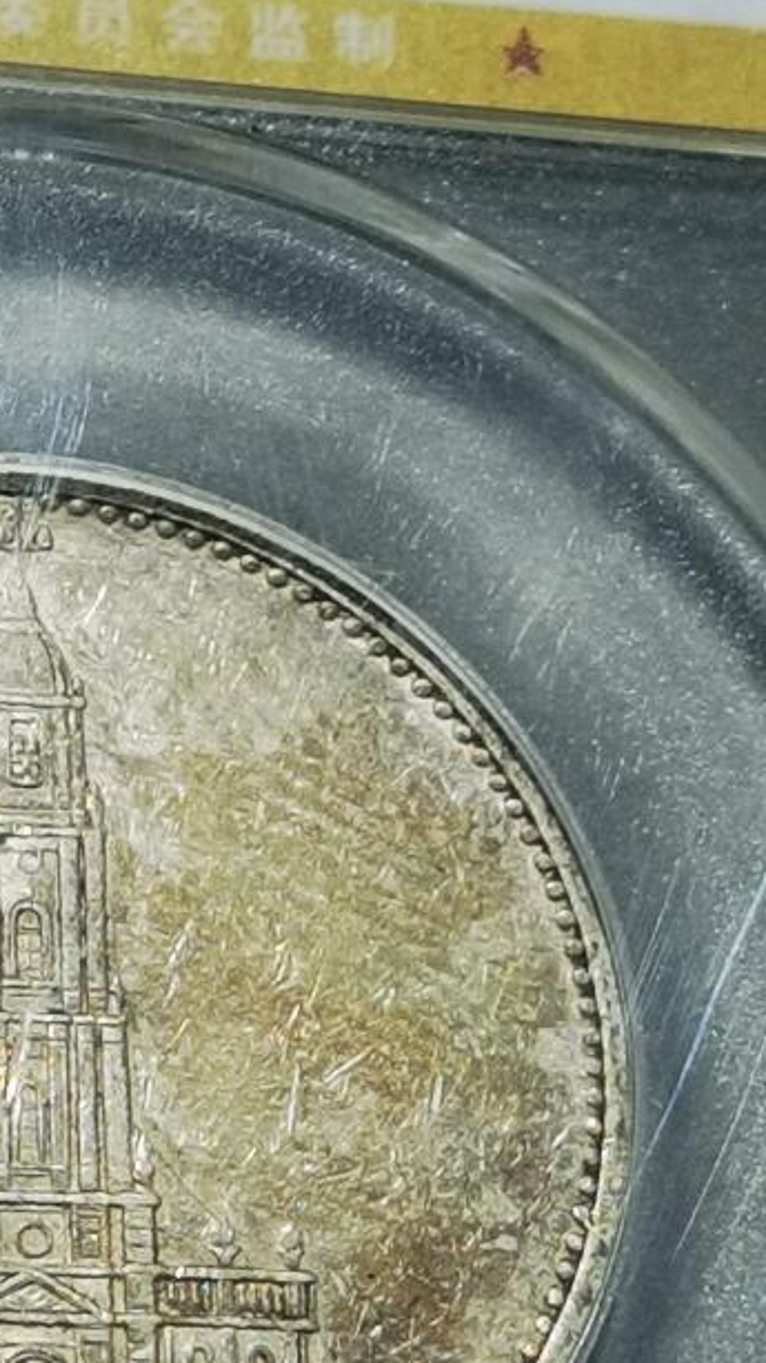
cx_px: -9
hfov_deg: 5.7
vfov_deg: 10.1
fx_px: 7734
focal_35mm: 214
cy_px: 779
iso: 100
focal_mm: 6.67
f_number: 1.9
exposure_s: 1/100
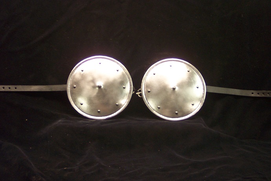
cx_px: 136
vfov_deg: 21.6
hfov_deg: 31.9
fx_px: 474
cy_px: 90
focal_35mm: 63
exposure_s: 1/8
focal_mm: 13.3
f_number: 3.4
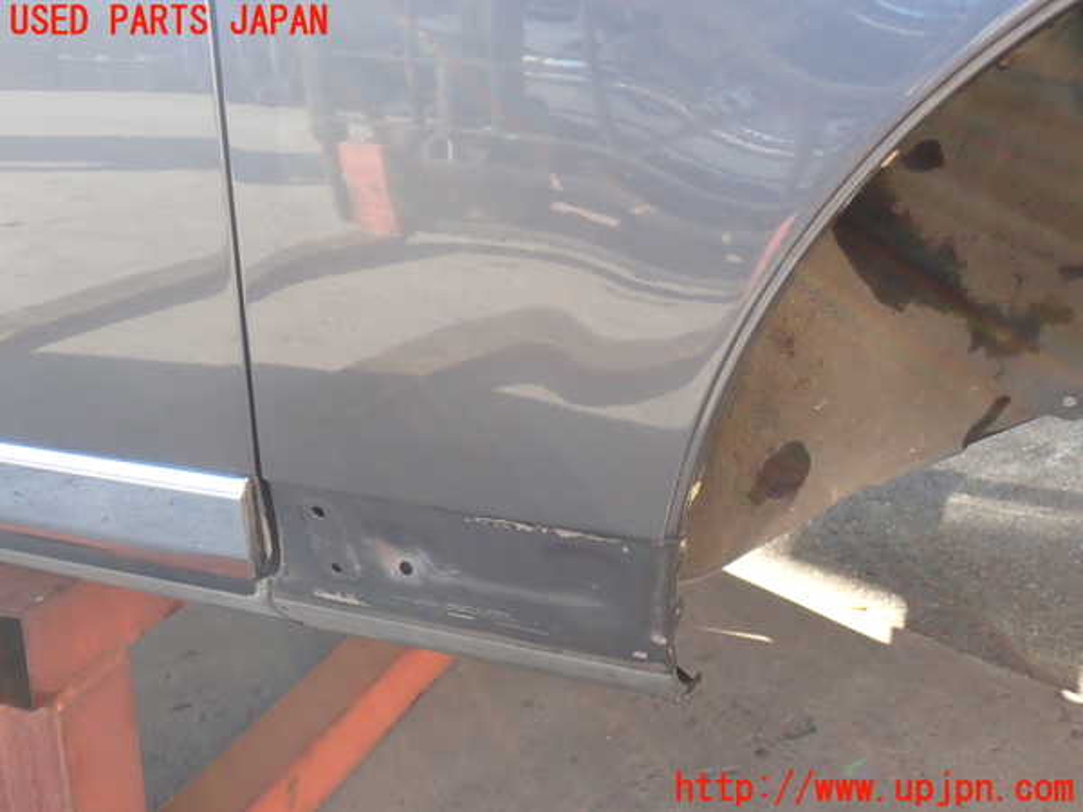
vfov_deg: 35.1
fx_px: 1283
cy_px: 406
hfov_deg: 45.8
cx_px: 542
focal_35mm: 41
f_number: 2.8
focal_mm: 7.31
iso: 100
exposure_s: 1/80
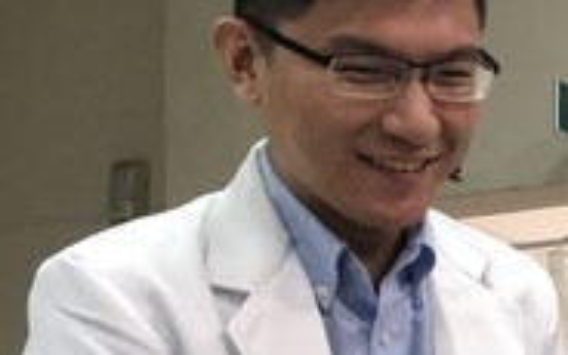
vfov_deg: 13.1
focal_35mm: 97
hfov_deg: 19.4
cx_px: 778
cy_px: 448
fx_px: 1502
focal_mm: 3.99
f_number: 1.8
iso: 50
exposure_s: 1/15
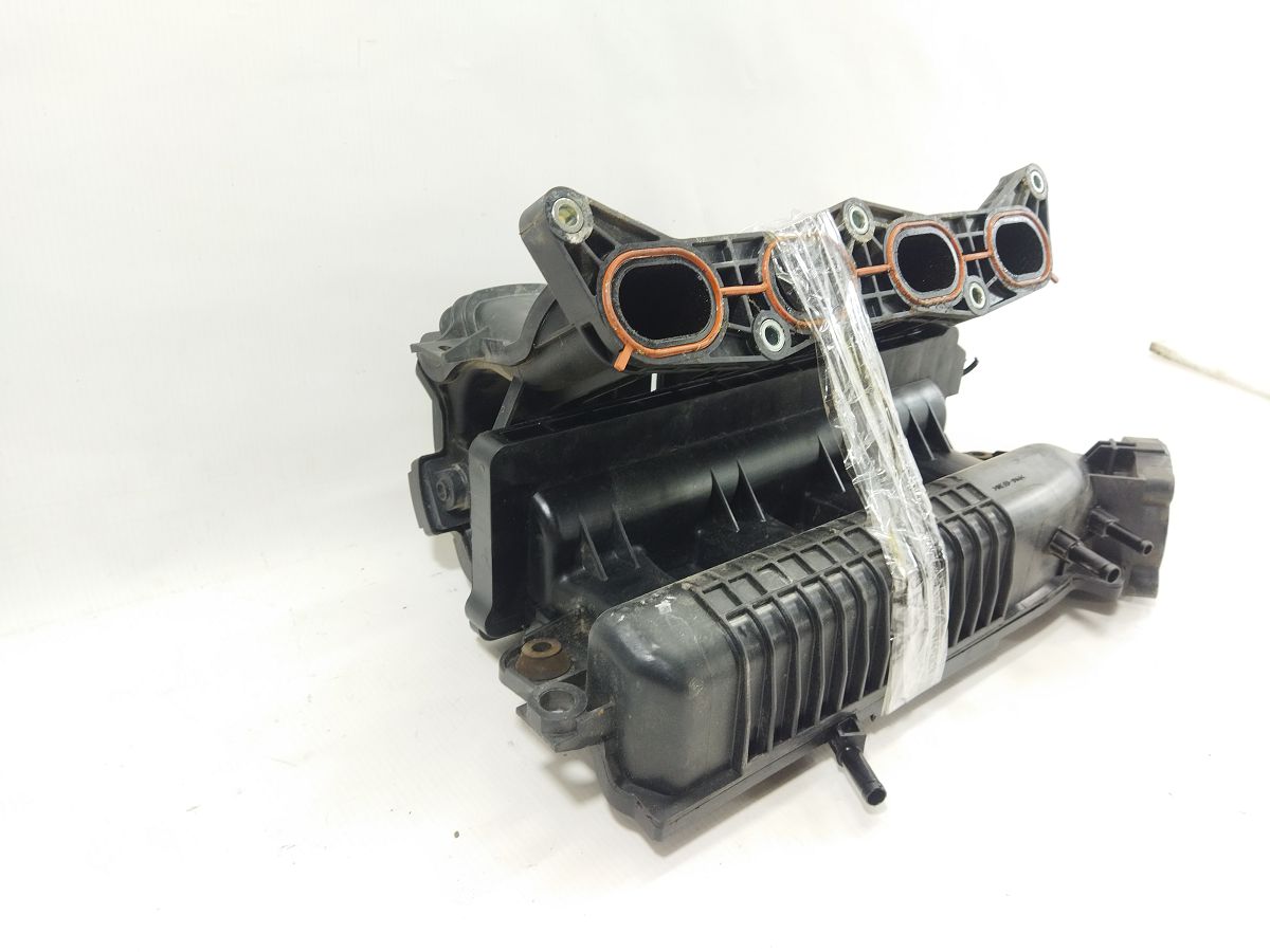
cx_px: 635
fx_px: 991
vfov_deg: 51.4
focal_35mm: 27
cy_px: 476
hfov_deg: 65.3
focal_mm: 4.71
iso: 101
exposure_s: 1/50
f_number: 1.79
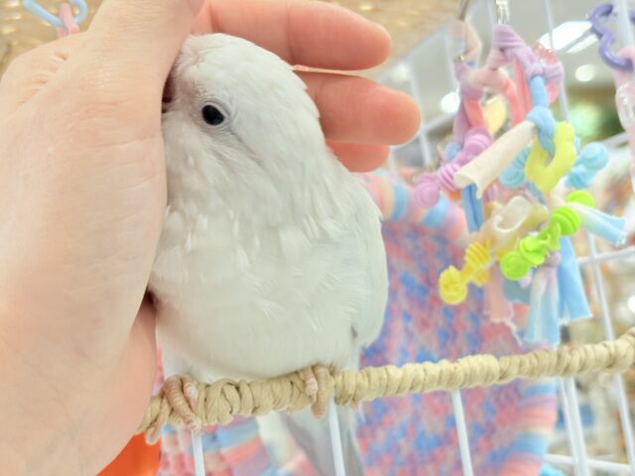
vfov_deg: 28.0
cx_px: 318
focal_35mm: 52
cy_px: 238
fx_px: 954
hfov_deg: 36.8
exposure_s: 1/50
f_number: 1.6
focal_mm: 5.96
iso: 64
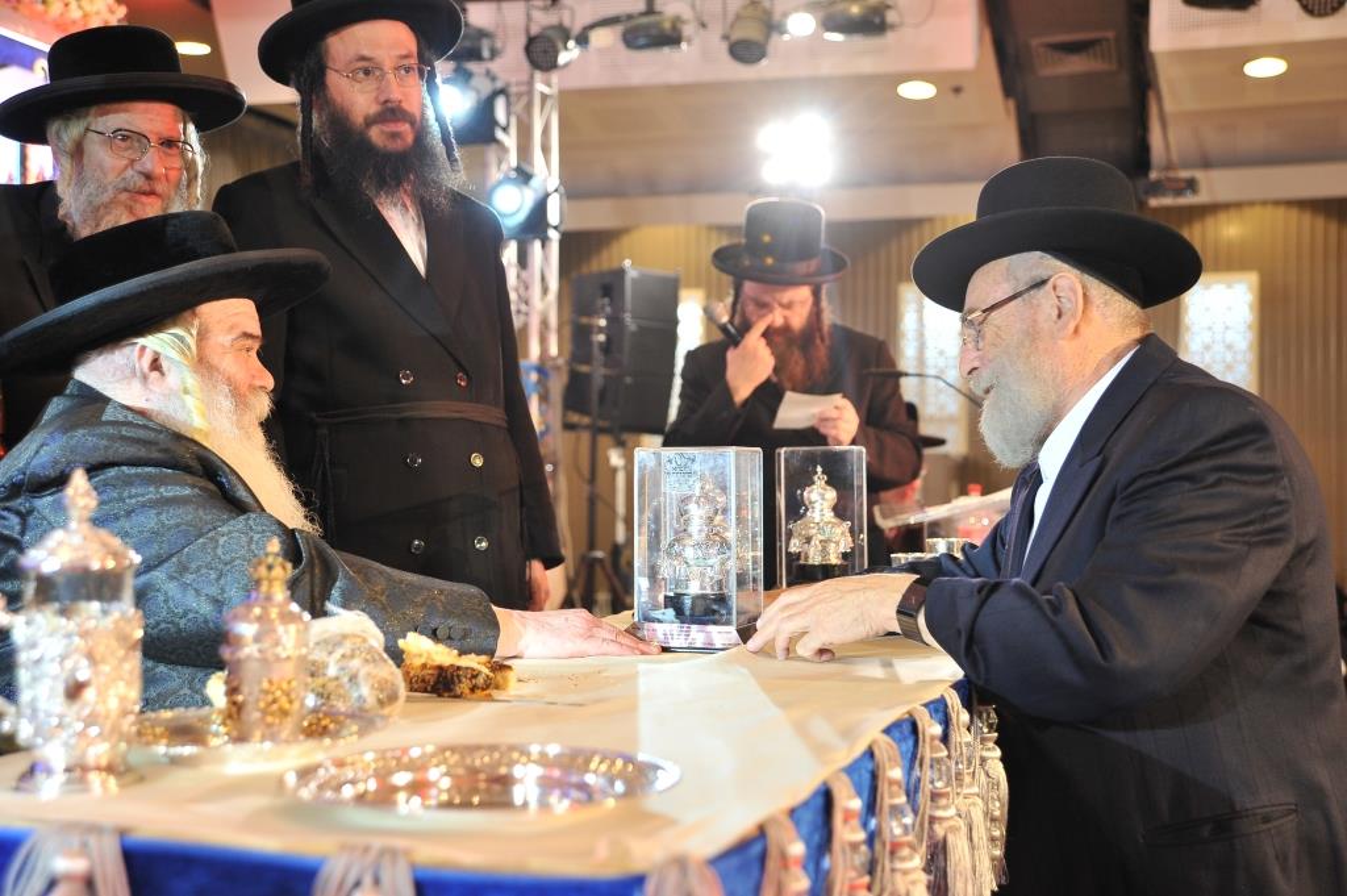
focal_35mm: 50
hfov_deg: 39.6
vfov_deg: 26.9
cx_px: 674
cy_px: 448
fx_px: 1869
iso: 1250
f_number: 4.5
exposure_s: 1/125
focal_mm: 50
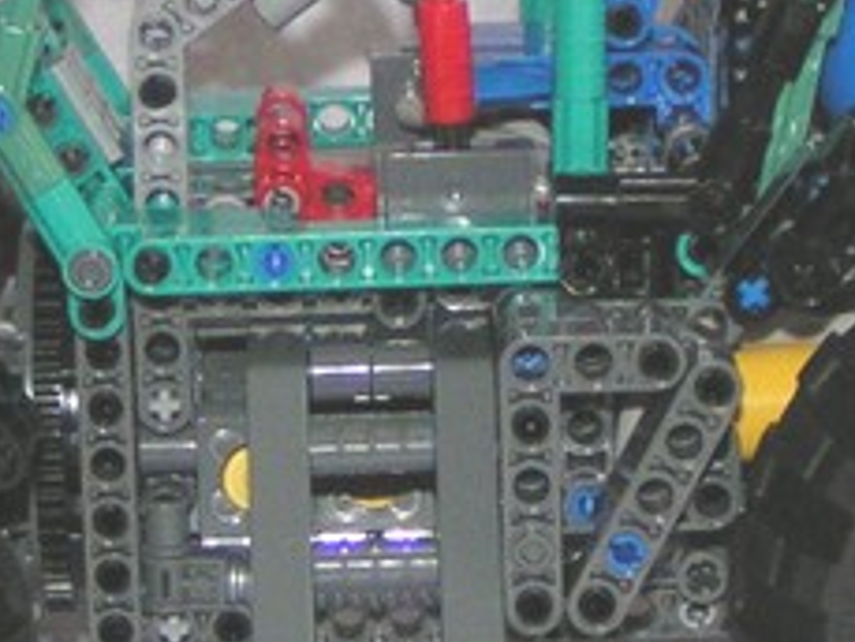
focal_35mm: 106
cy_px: 175
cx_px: 530
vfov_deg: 13.9
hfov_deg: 18.5
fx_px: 2620
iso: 200
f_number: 2.8
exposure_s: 1/40
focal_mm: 5.8
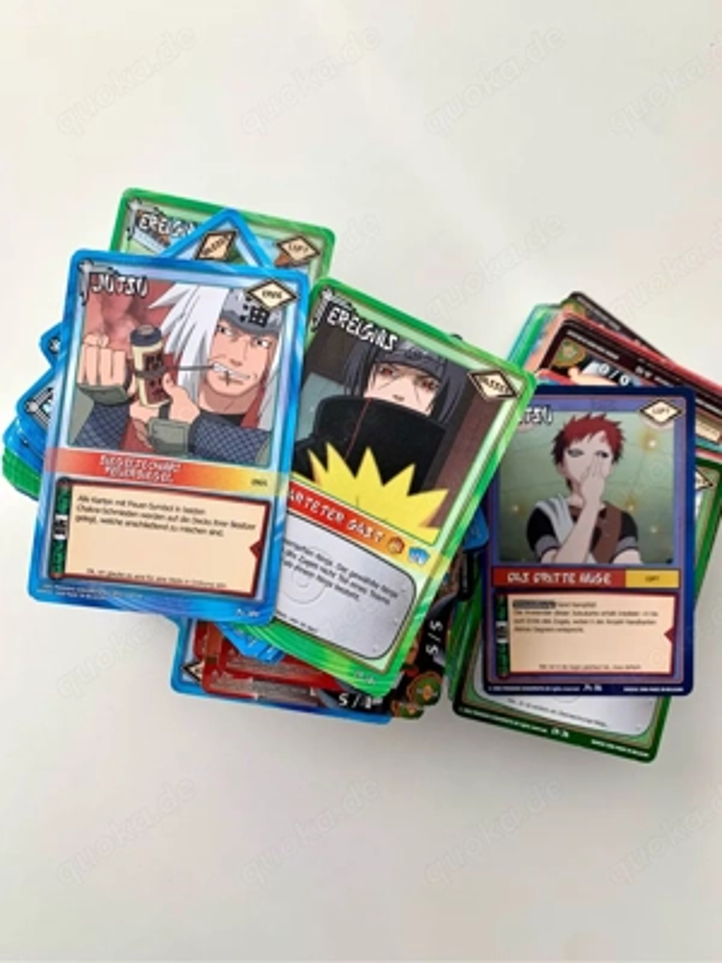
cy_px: 482
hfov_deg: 53.1
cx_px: 361
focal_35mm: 26
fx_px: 723
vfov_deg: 67.3
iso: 40
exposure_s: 1/121
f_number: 1.8
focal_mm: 4.25
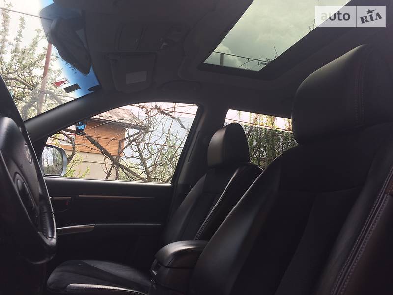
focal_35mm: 29
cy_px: 148
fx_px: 329
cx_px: 196
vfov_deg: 48.2
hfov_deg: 61.7
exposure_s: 1/406
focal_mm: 4.2
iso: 32
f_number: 2.2
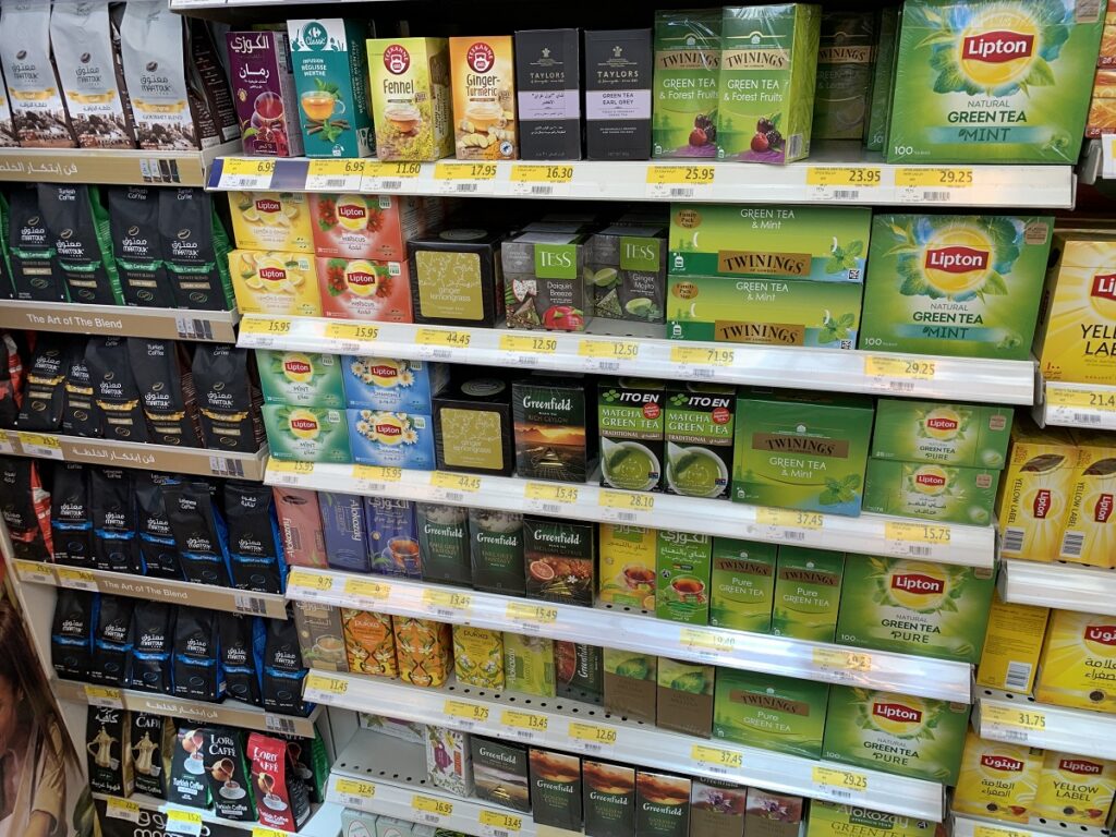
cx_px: 558
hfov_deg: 67.3
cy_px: 418
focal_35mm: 26
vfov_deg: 53.1
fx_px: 838
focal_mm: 4.25
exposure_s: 1/100
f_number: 1.8
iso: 50
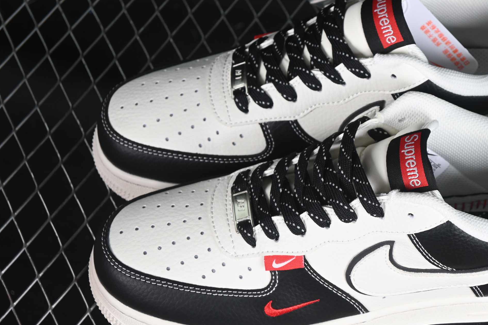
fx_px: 1491
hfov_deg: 18.5
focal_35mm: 110
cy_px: 154
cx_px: 350
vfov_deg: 12.5
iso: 160
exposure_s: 1/60
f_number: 6.3
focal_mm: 50
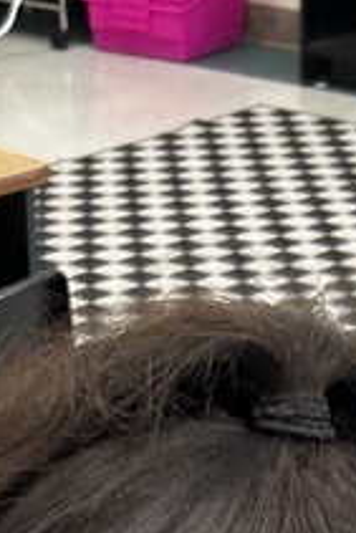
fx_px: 1940
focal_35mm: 131
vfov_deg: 13.7
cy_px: 1003
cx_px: 311
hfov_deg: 10.4
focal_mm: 5.7
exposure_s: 1/60
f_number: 1.5
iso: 125
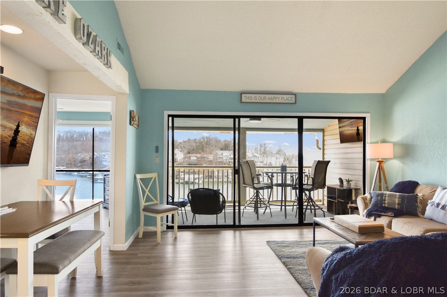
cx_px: 224
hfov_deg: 81.2
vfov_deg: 59.4
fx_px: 261
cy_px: 148
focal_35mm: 21
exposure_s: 1/80
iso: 200
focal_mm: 14
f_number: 5
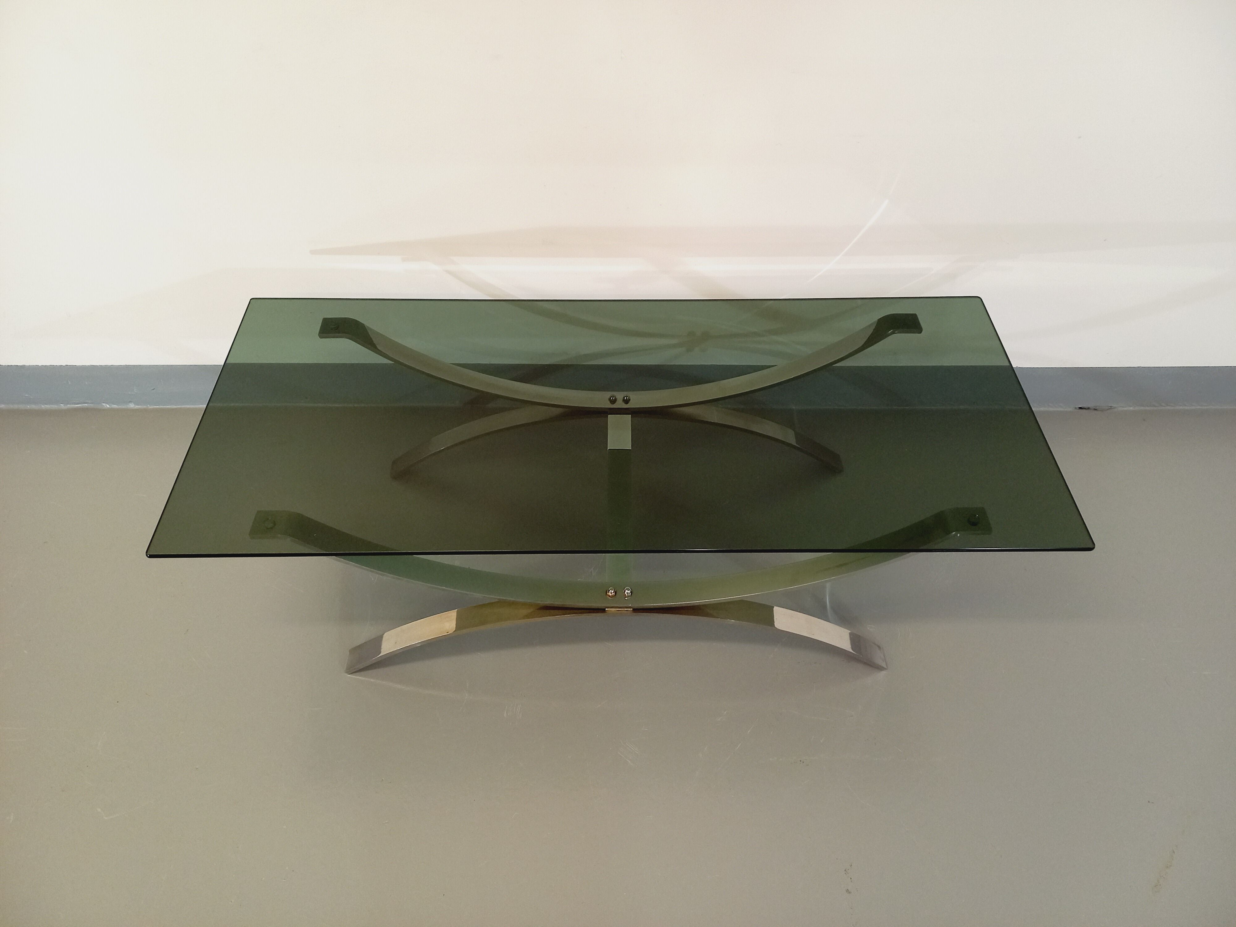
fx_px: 893
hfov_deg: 69.4
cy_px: 464
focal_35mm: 25
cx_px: 618
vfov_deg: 54.9
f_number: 1.8
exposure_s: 1/49
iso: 125
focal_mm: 4.65
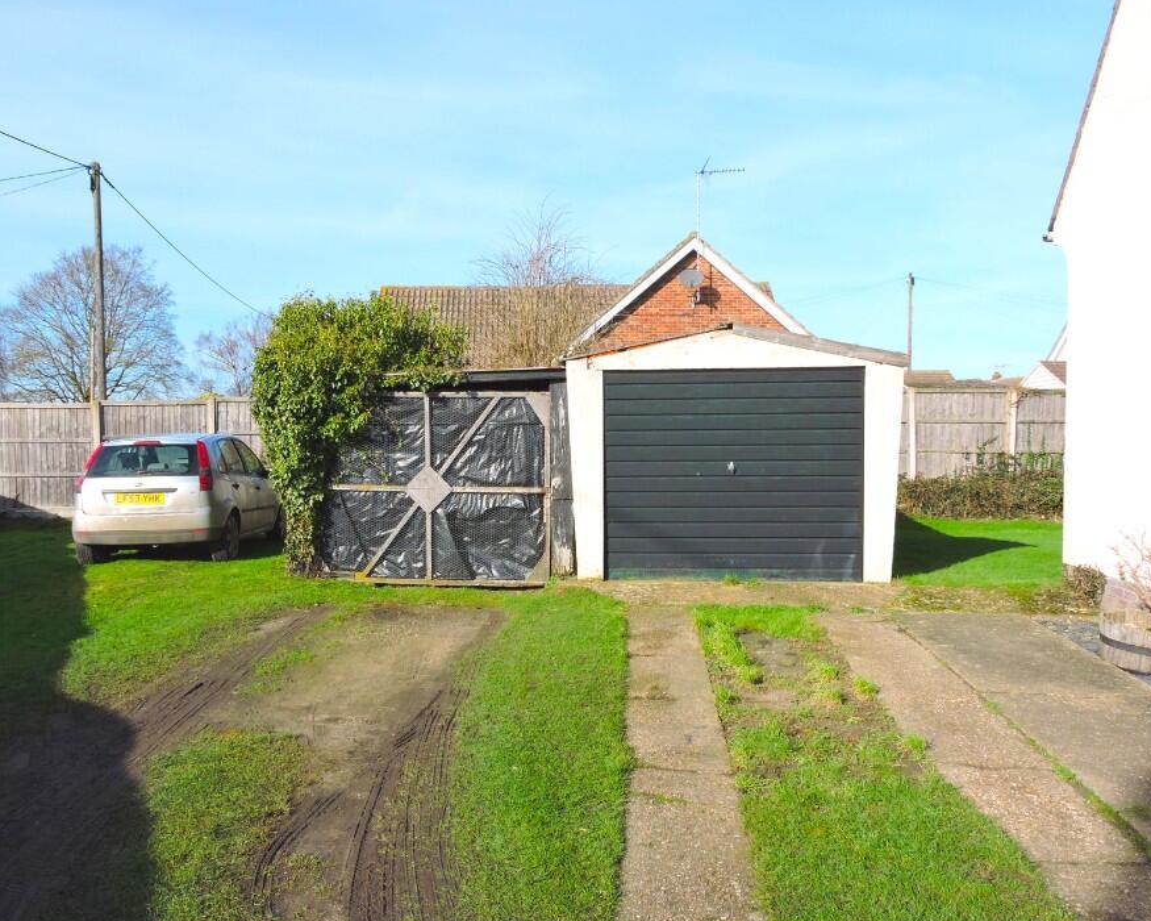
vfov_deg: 45.8
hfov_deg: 55.6
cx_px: 525
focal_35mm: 32
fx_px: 1090
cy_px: 492
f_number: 3.5
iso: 100
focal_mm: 5
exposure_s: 1/800
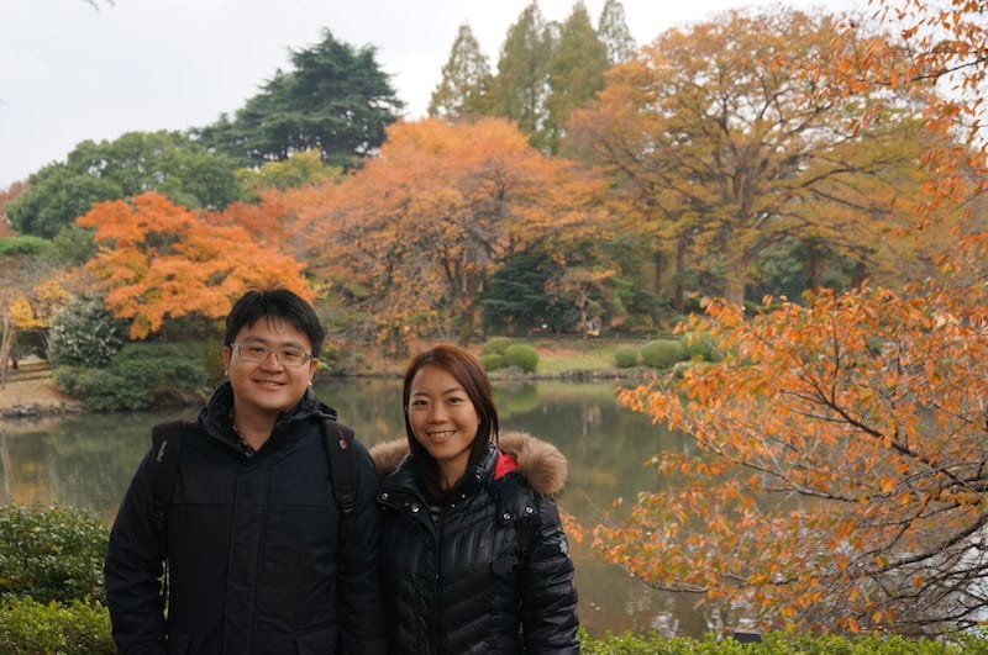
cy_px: 328
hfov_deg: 51.3
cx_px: 494
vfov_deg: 35.4
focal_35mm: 38
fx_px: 1028
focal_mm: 25
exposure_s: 1/160
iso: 160
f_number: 4.5
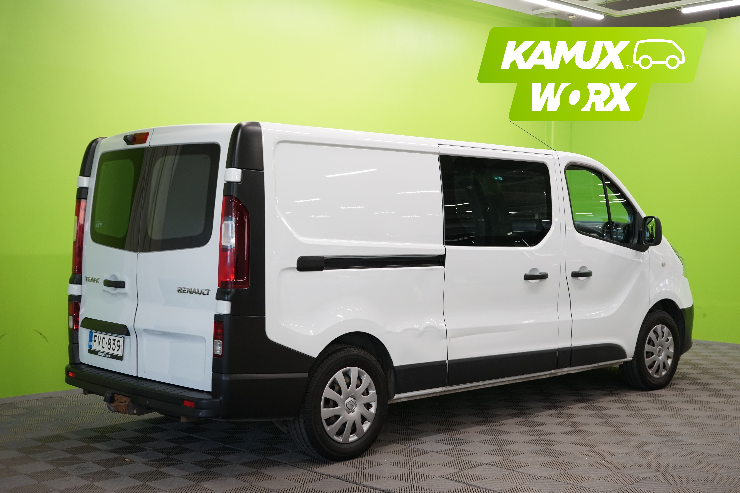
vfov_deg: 29.9
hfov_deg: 43.6
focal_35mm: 45
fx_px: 925
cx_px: 370
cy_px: 246
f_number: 6.3
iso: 1000
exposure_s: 1/50
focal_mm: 45
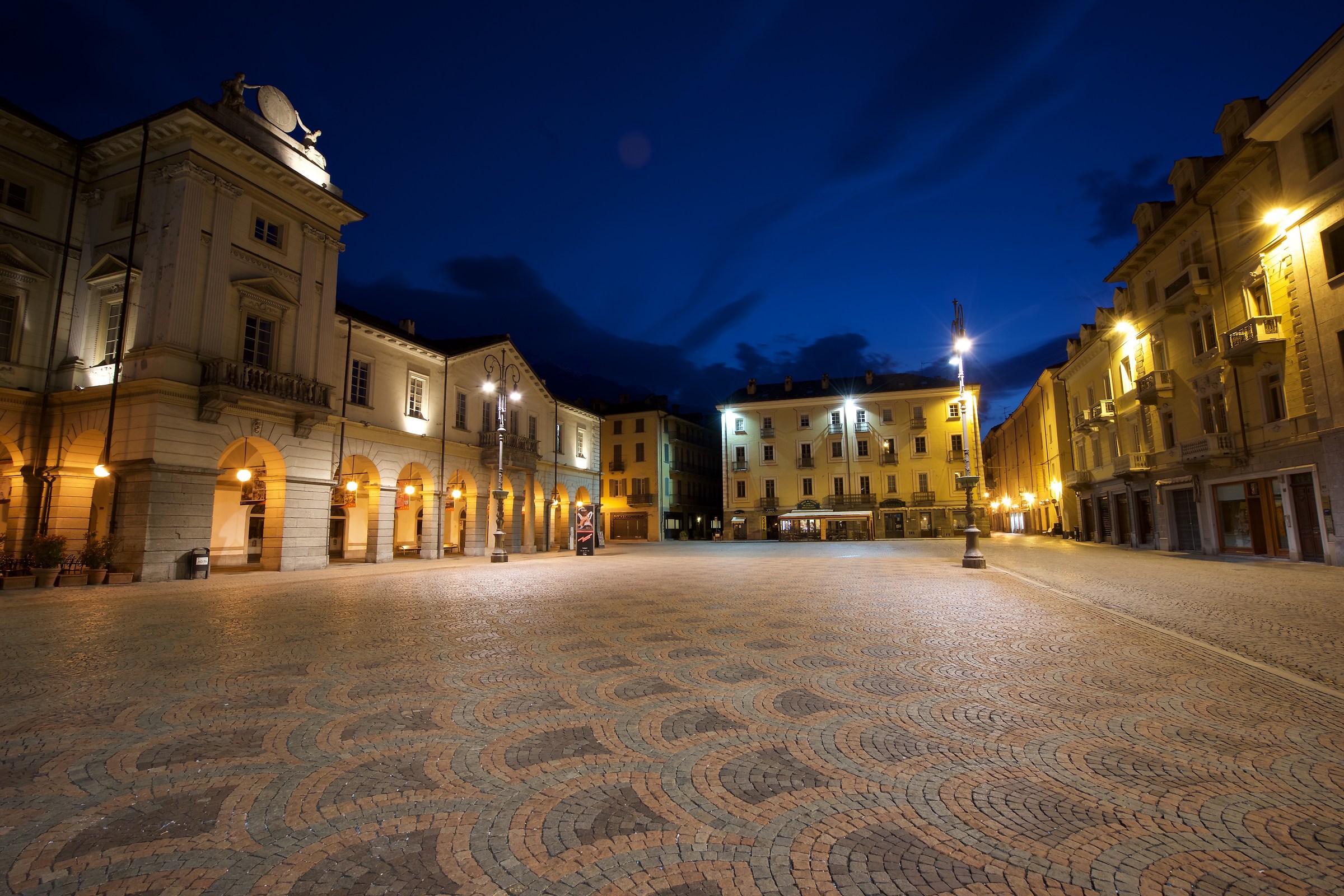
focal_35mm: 16
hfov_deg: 96.7
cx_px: 672
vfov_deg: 73.7
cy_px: 448
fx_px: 597
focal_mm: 16
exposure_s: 10
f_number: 13
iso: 100
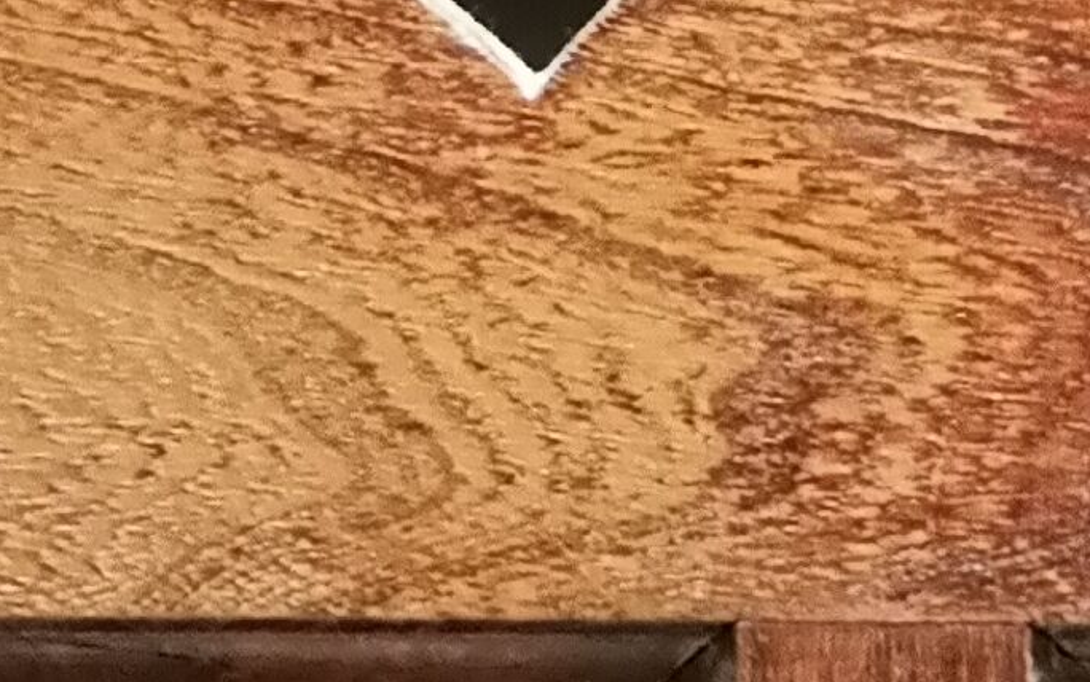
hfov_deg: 9.3
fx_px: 6716
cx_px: 784
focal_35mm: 226
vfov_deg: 5.7
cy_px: 1133
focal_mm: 5.58
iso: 200
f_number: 1.8
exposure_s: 1/33.3
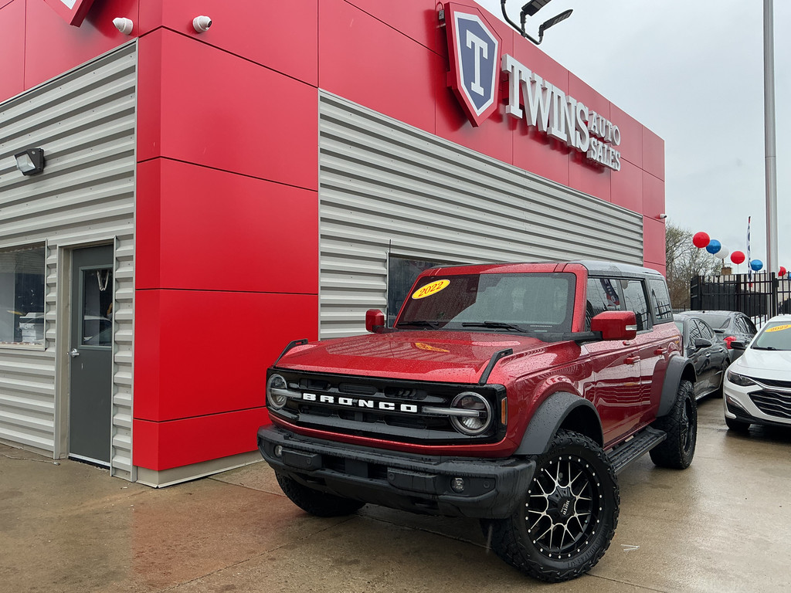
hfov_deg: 61.7
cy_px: 296
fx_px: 663
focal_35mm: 29
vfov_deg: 48.2
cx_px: 396
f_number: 1.8
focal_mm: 3
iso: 25
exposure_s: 1/435
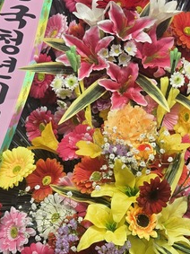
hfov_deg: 22.5
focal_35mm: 65
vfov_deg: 29.7
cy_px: 155
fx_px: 476
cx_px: 122
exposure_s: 1/180
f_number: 1.8
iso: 100
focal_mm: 5.4
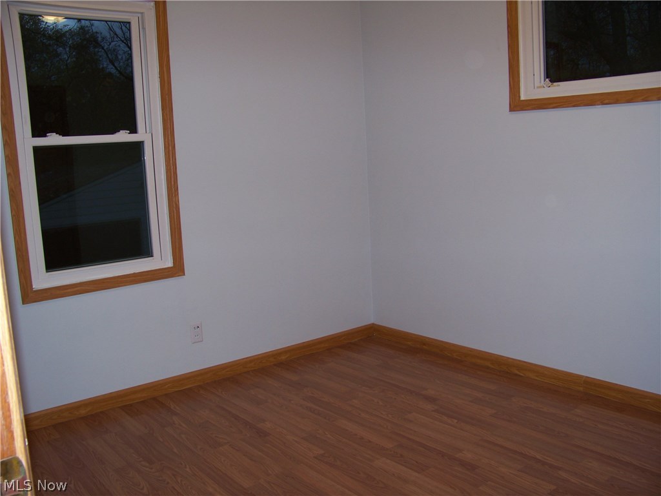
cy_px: 248
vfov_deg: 42.9
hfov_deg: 55.4
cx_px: 330
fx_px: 630
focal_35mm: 33
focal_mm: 5.85
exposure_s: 1/30
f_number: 2.8
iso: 64
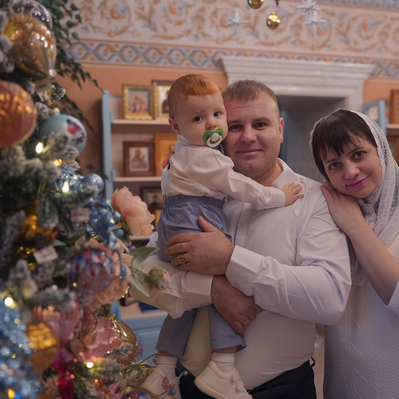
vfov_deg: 46.0
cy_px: 199
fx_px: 469
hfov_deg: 45.6
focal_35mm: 36
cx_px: 254
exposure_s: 1/160
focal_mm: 28
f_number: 2
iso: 640
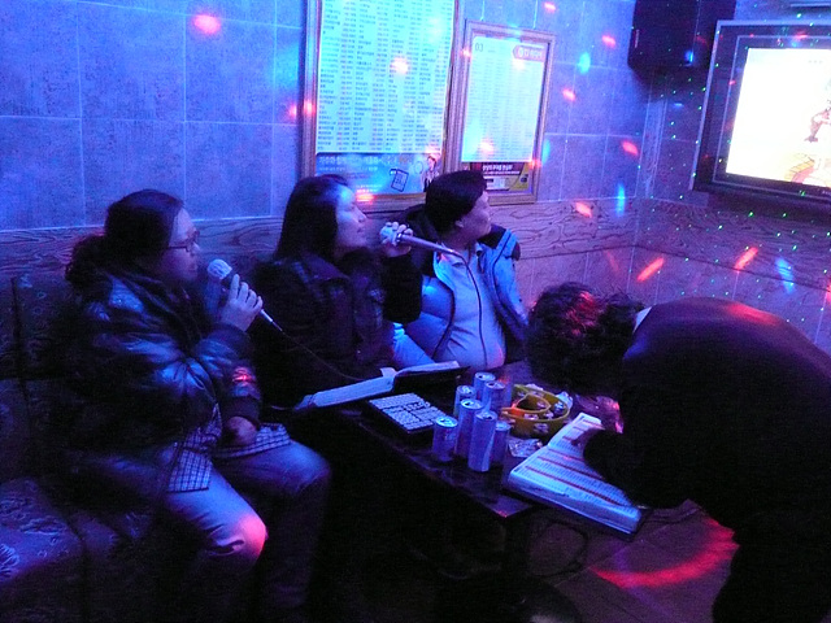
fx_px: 768
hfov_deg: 56.8
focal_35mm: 32
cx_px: 416
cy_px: 312
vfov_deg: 44.2
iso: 1250
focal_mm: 5.2
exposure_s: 1/10
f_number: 3.5
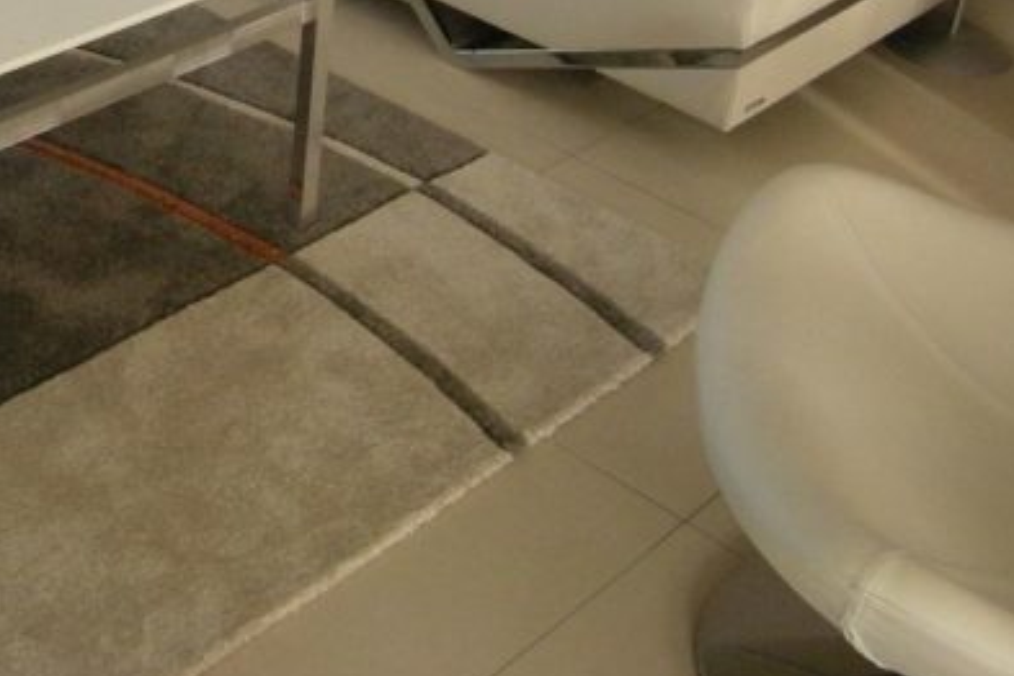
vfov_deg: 20.6
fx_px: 1774
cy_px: -49
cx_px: 121
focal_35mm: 63
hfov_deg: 30.6
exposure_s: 1/56.7
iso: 394
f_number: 2.9
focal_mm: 5.3
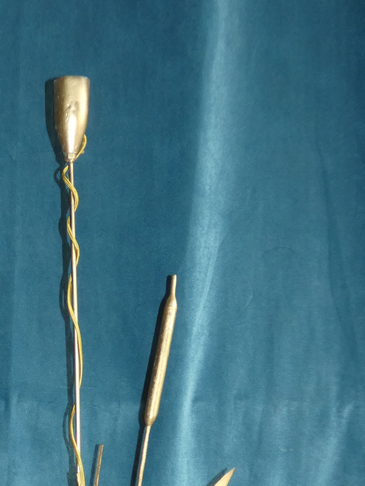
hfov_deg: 17.9
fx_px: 1125
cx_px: -18
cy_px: 471
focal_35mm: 80
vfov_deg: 23.5
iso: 125
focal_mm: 6.5
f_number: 3.5
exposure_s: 1/60
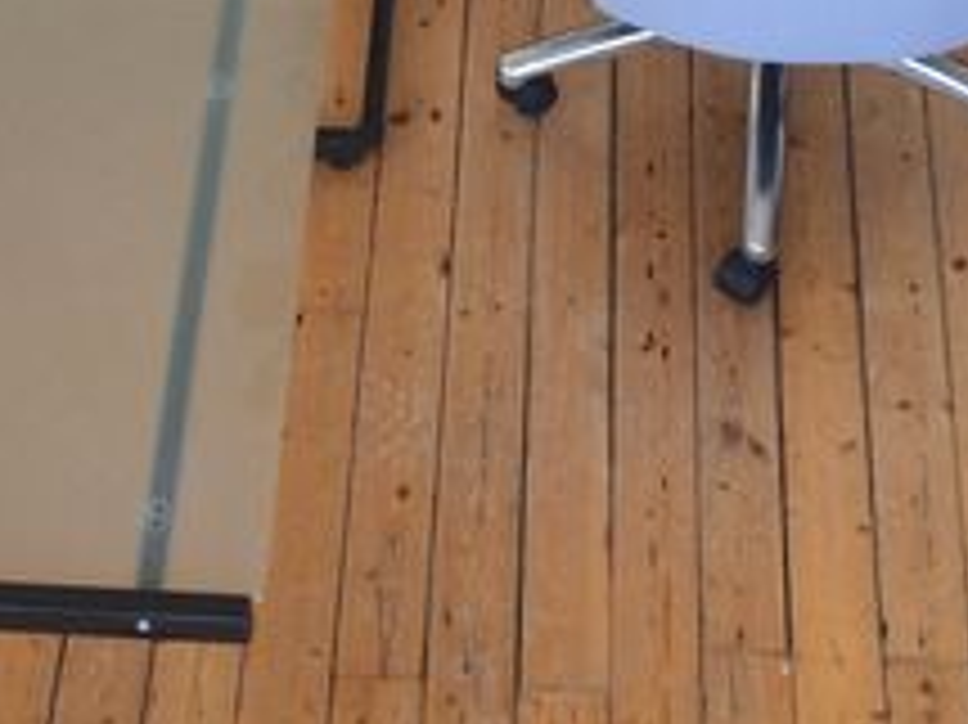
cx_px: 405
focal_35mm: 81
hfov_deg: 24.1
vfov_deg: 18.1
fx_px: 2264
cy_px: 175
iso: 64
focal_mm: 4.15
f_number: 2.2
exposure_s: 1/33
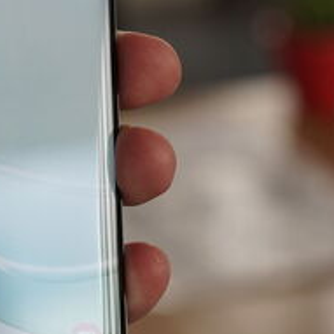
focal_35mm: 203
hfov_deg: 8.5
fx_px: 2216
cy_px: 3
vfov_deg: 8.6
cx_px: -82
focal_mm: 55
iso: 320
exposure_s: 1/200
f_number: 4.5
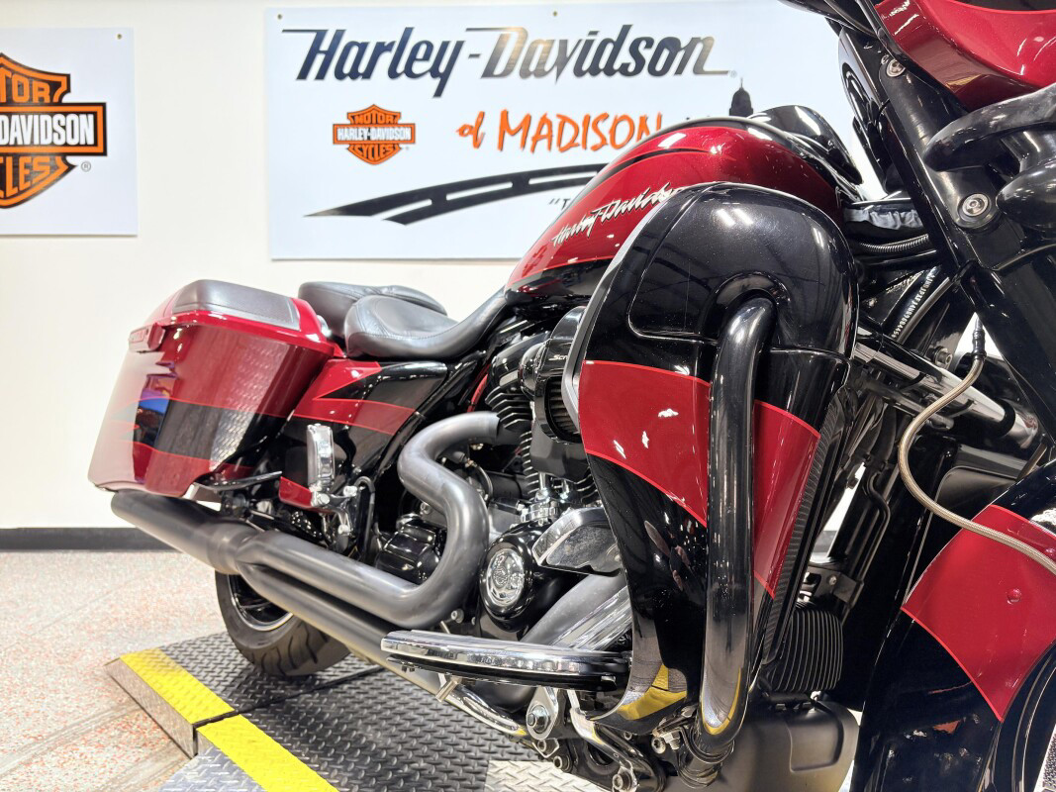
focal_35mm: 26
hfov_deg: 67.3
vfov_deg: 53.1
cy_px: 396
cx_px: 528
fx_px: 793
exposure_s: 1/120
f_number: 1.6
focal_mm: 5.96
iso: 100
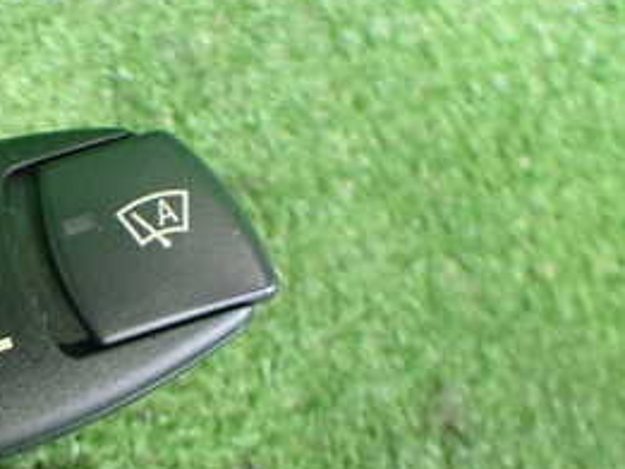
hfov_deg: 26.0
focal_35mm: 69
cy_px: 237
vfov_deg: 21.3
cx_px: -65
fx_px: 1246
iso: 800
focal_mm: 5.4
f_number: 2.3
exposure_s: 1/40
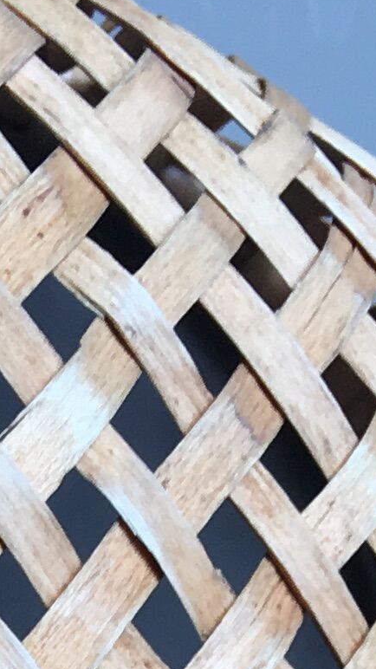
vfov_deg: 10.8
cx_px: -451
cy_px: 1692
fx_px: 2926
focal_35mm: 165
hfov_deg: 7.0
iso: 25
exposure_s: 1/50
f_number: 2.2
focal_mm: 4.15
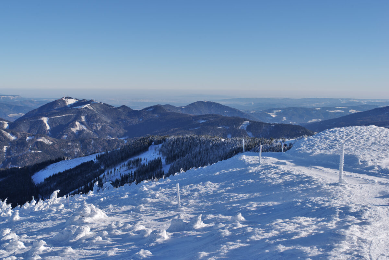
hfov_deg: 43.6
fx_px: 486
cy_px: 130
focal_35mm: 45
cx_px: 194
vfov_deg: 29.9
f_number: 9.5
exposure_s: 1/125
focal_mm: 45
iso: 100
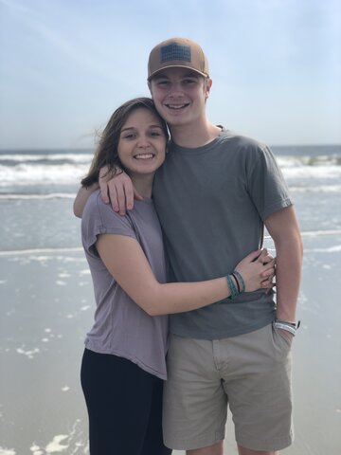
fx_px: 683
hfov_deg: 28.0
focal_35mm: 52
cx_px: 170
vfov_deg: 36.8
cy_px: 228
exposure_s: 1/873
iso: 16
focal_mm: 6
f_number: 2.4
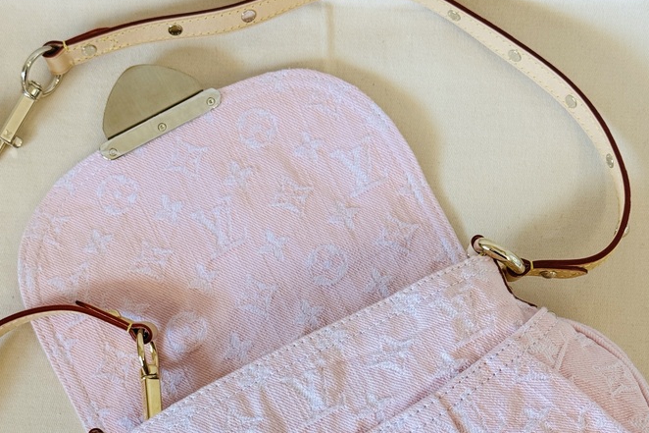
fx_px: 1370
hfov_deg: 26.7
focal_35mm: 76
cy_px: 347
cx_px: 324
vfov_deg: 17.8
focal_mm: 6.76
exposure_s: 1/100
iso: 64
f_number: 1.78
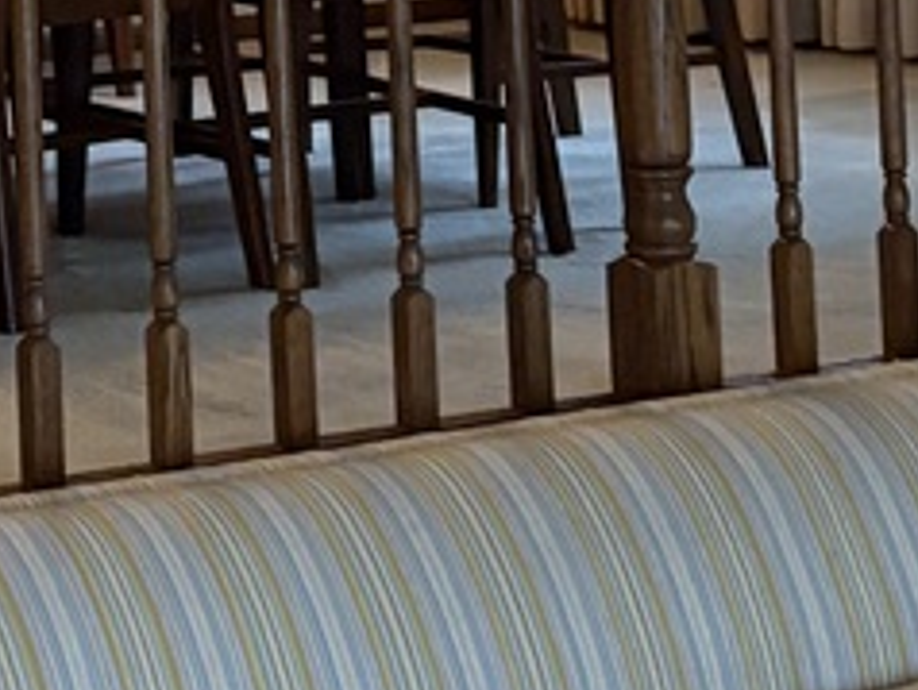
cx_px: -81
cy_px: -328
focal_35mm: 157
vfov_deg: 9.2
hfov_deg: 12.4
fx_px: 4168
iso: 400
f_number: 1.6
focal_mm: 5.96
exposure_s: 1/60
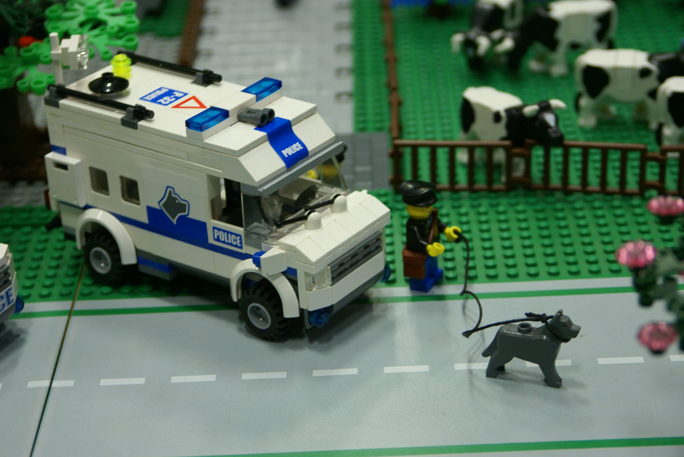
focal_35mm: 90
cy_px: 228
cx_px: 342
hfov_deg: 22.6
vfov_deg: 15.2
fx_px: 1711
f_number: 5
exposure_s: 1/20
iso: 400
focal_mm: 60
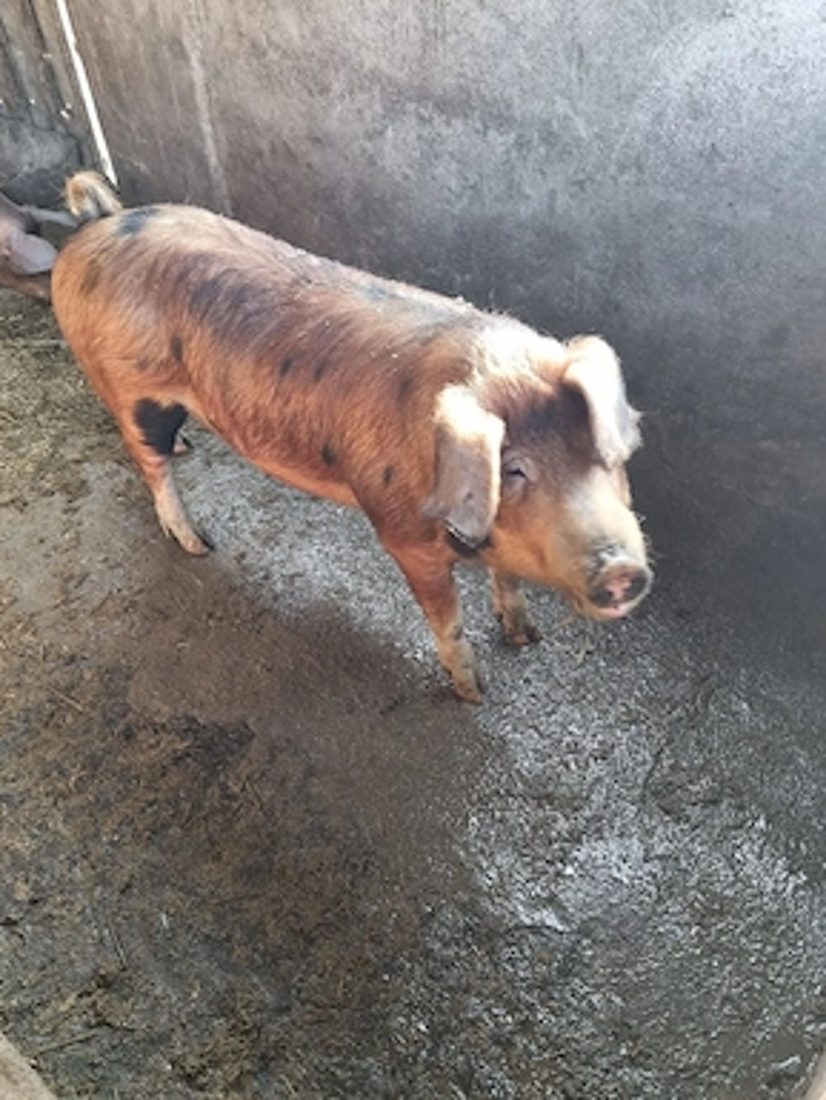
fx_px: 859
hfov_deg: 51.4
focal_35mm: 27
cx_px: 400
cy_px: 531
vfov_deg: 65.3
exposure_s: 1/100
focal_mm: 5.4
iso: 250
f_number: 1.8
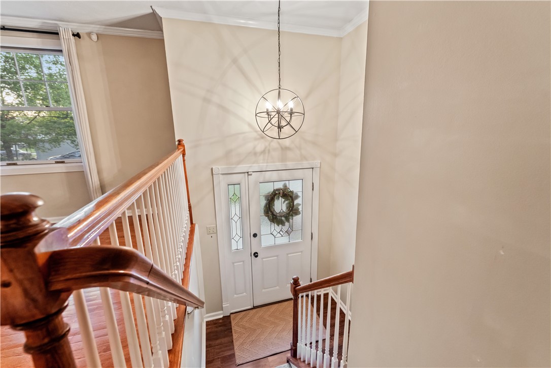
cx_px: 276
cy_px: 184
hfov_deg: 100.4
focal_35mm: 15
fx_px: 230
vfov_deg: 77.3
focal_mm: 15
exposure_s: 1/30
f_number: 5
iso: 2000
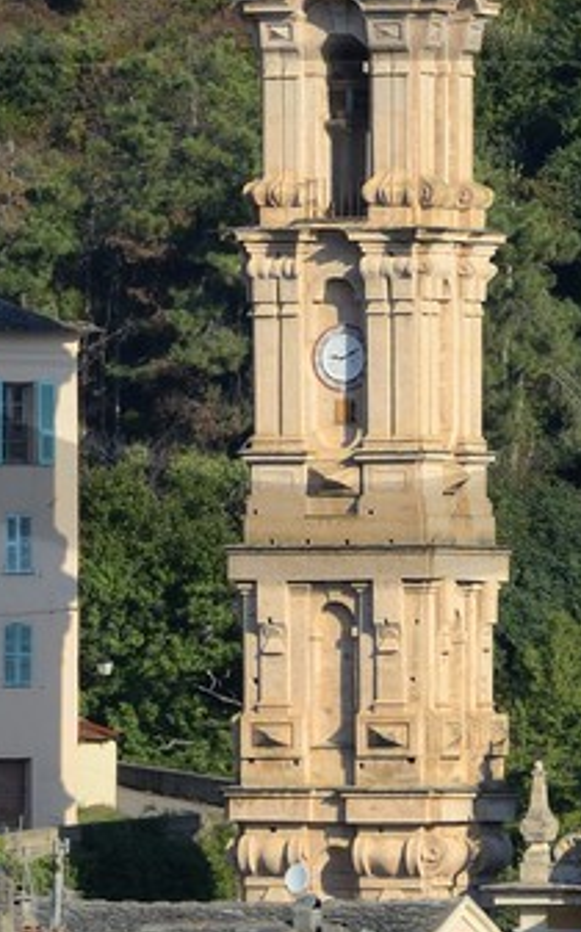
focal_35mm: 581
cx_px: 326
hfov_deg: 2.3
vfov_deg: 3.6
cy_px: -277
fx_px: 14751
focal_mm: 120
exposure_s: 1/200
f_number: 13
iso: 200
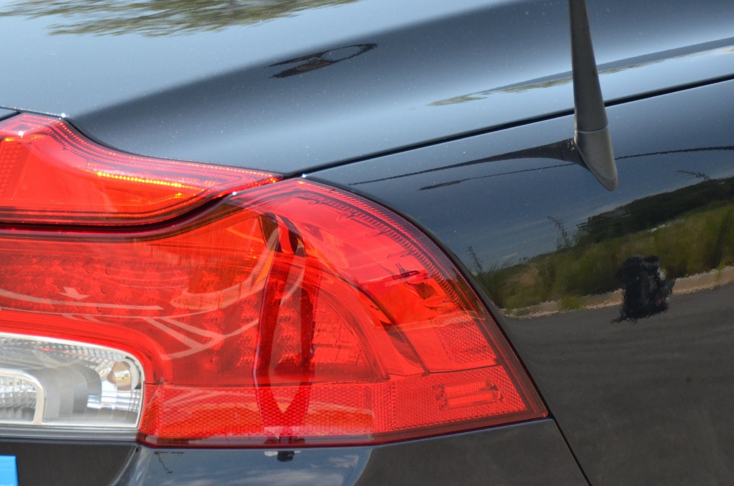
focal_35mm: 214
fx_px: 4349
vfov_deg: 6.4
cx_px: 188
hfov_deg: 9.6
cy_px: 269
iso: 720
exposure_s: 1/1000
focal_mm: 95
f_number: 5.3
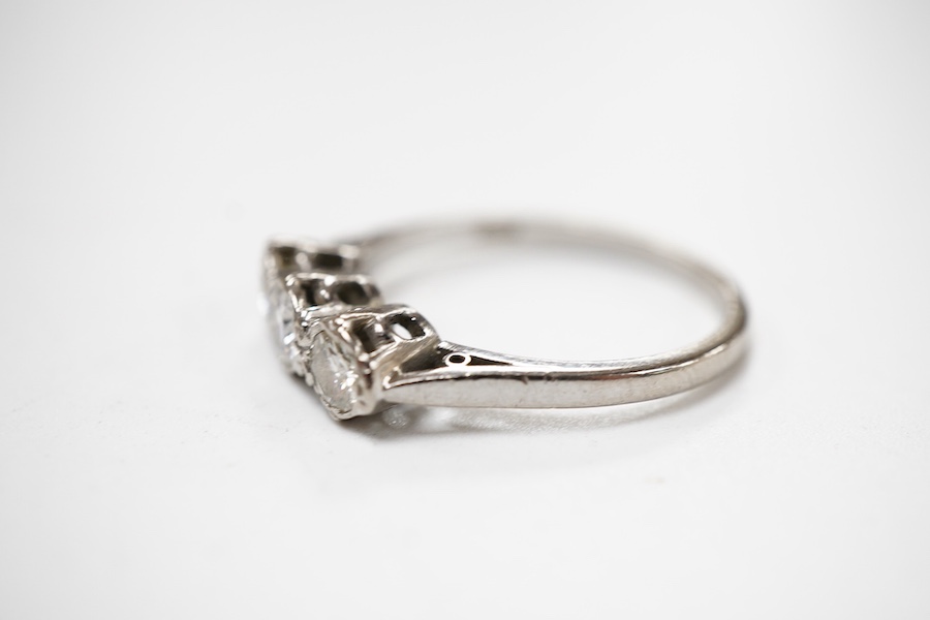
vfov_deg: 29.9
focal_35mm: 45
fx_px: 1162
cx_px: 465
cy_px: 310
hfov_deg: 43.6
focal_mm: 30
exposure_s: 1/125
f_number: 9
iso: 1250
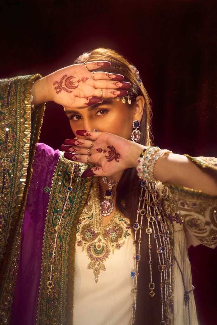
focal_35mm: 118
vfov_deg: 17.3
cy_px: 162
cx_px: 108
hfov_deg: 11.6
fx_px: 1066
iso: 400
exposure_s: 1/60
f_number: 2.8
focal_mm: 118
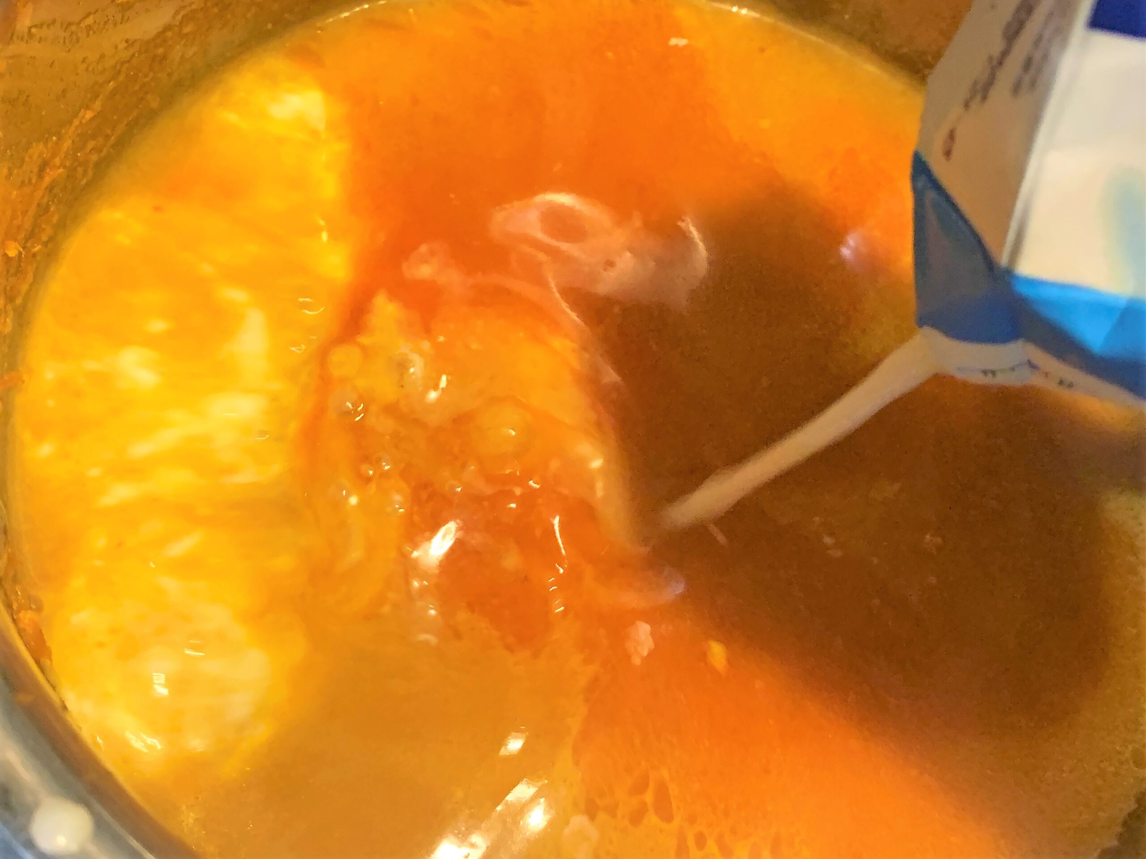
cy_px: 430
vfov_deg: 53.0
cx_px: 573
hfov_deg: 67.3
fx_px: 861
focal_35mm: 26
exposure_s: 1/50
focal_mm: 4.25
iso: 320
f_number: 1.8
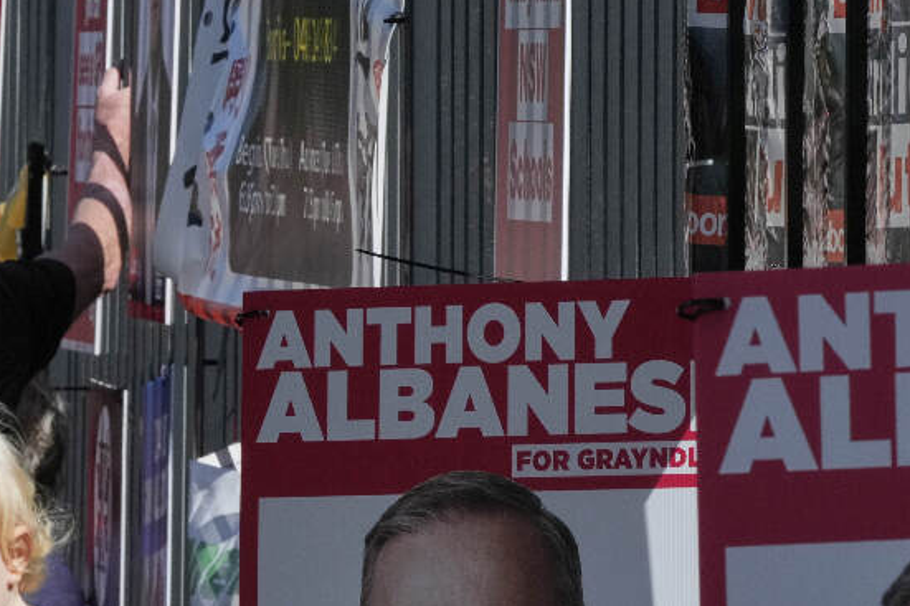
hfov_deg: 3.6
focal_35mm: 581
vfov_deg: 2.4
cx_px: 372
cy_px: 579
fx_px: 14681
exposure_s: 1/500
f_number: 20
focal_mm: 250
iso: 800
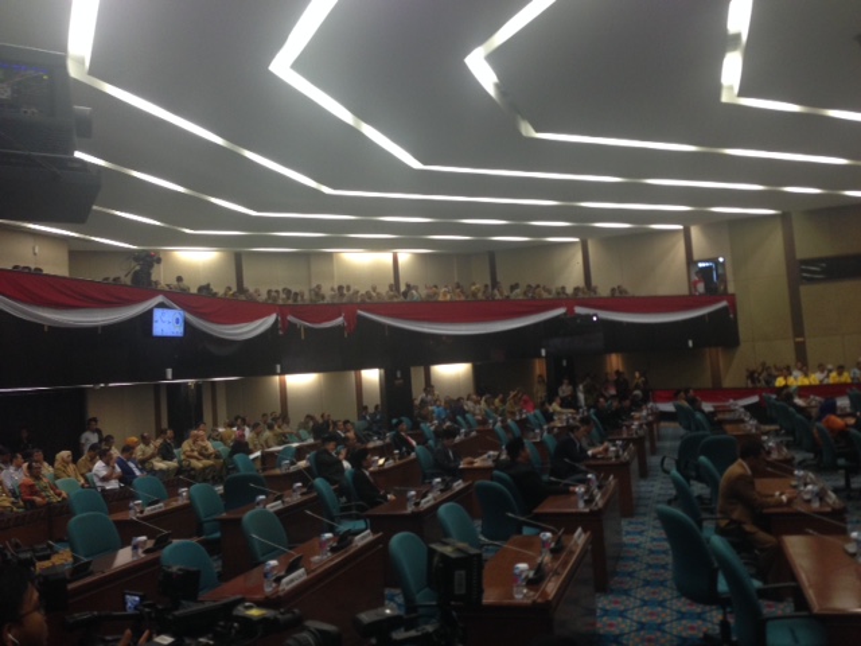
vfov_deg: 42.9
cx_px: 430
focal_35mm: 33
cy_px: 323
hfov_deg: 55.4
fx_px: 821
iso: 125
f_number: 2.4
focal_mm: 4.12
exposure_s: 1/20
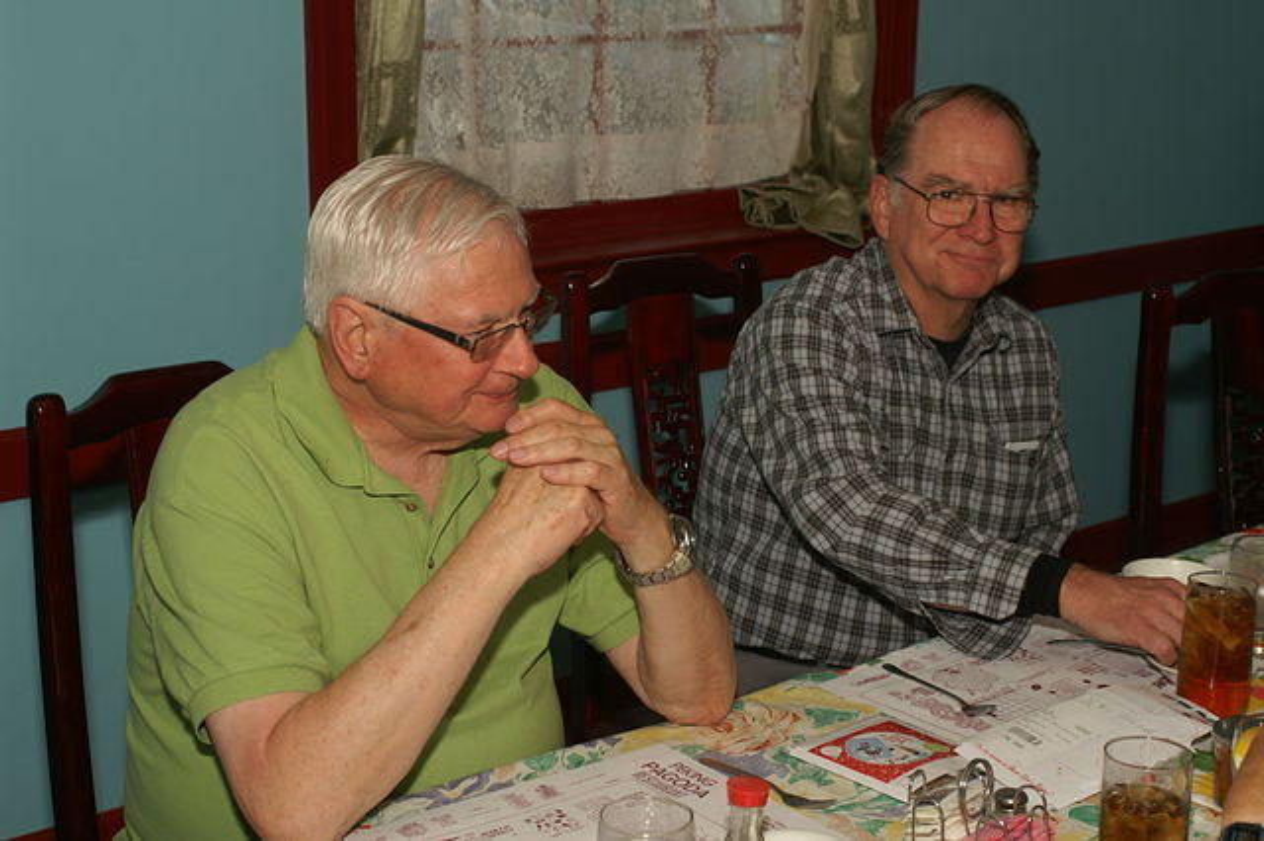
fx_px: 1842
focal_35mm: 52
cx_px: 632
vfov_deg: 25.7
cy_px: 420
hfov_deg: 37.9
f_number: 5.6
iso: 100
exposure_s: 1/50
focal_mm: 35
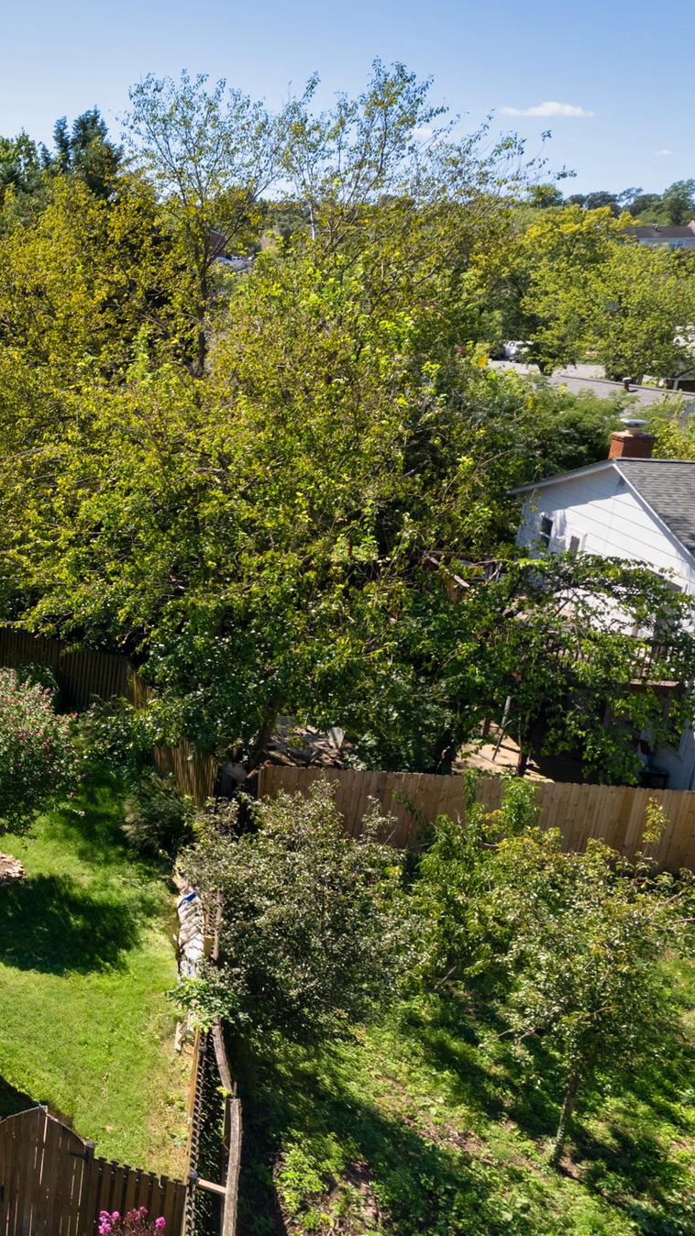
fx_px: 1147
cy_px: 621
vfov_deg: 56.6
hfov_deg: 27.6
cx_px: -228
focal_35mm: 35
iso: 100
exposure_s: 1/350
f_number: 2.8
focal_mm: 8.38
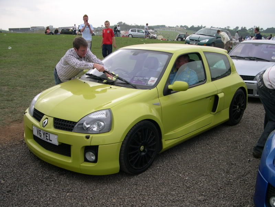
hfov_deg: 49.0
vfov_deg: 37.7
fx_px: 302
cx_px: 138
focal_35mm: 38
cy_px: 104
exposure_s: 1/389
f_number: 2.8
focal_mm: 8
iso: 100
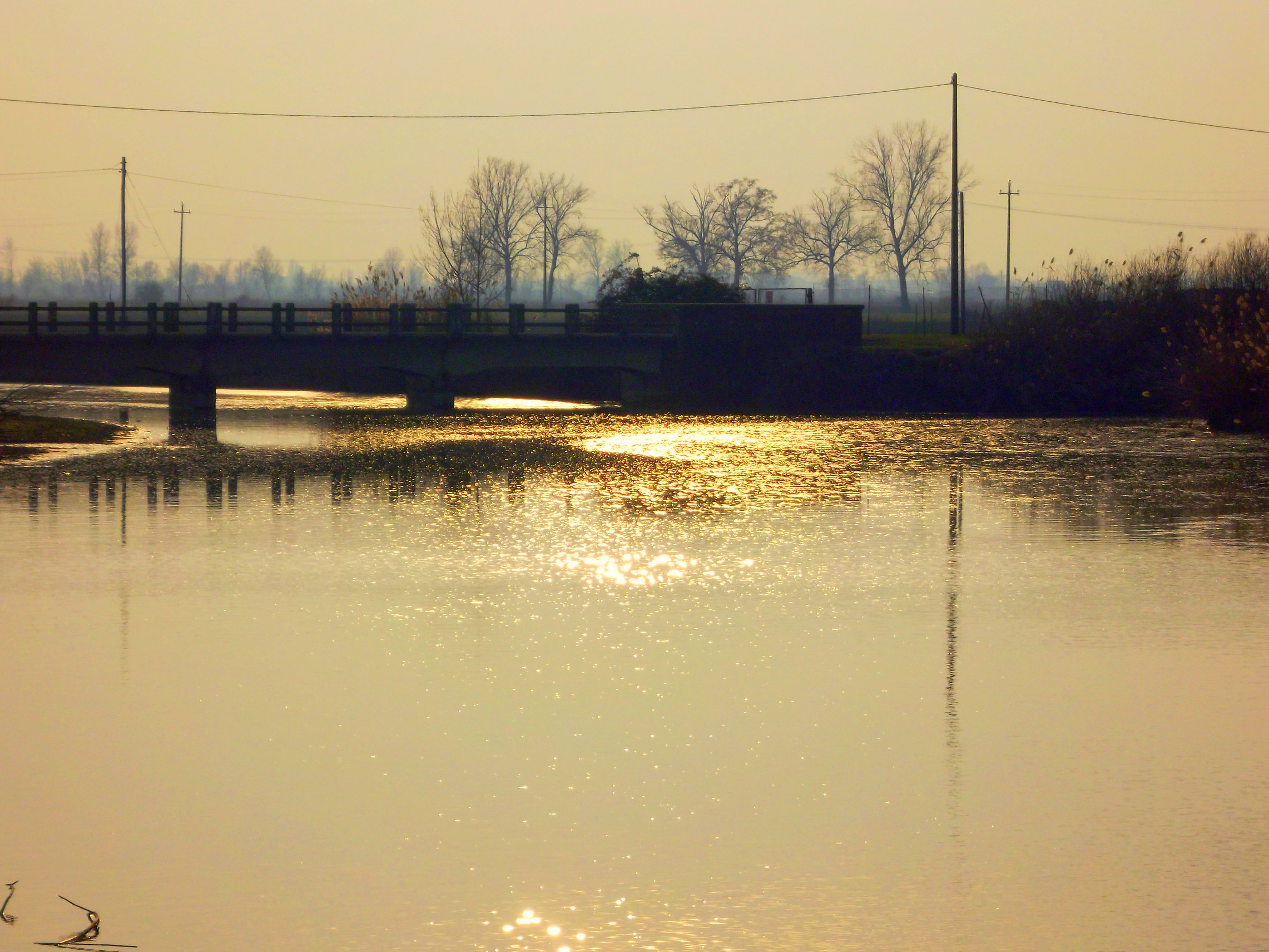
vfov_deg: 10.4
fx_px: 5205
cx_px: 606
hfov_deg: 13.9
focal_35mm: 142
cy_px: 464
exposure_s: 1/180
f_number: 15
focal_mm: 24.5
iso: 80
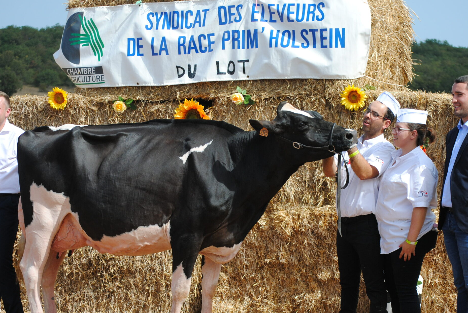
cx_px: 231
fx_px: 1480
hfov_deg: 18.0
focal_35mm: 114
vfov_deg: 12.1
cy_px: 187
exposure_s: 1/1000
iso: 160
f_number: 4
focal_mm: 55
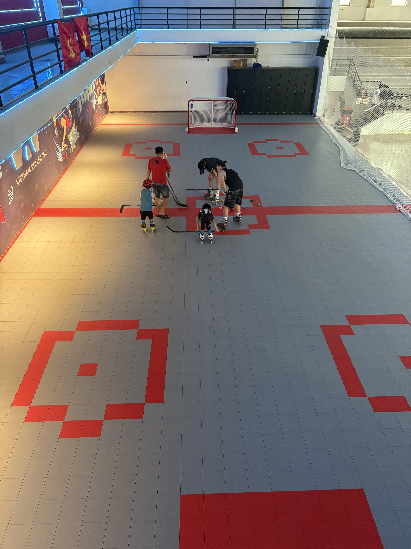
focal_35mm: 26
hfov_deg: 53.1
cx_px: 206
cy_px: 274
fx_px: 412
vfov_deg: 67.3
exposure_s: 1/33
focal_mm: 5.96
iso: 400
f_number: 1.6
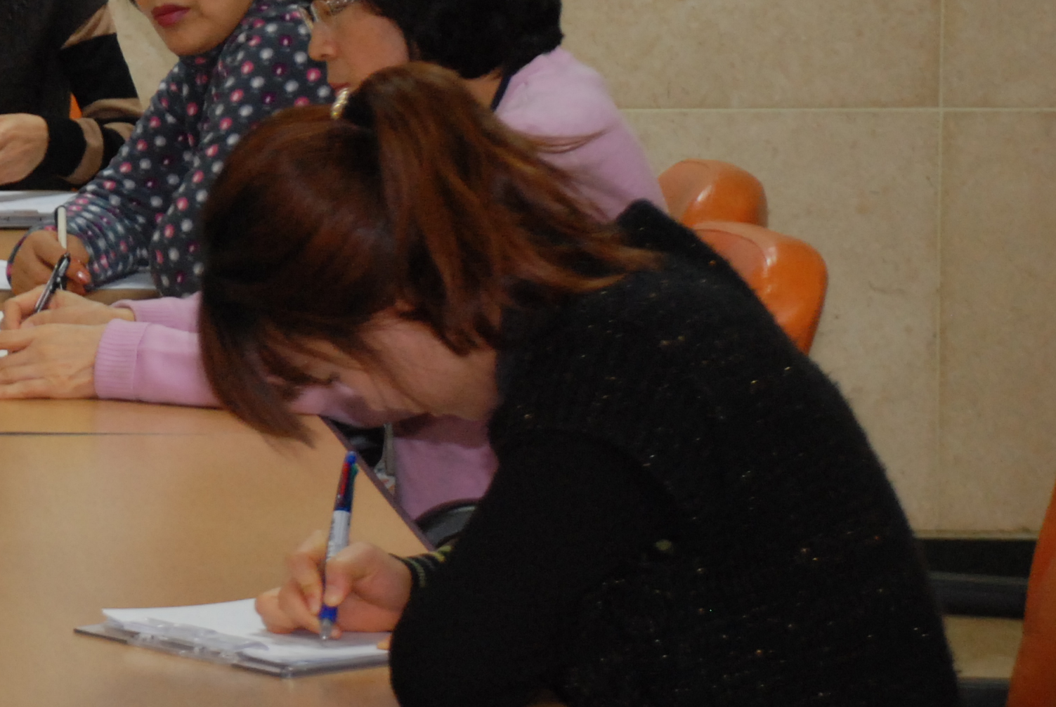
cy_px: -1
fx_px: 5903
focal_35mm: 201
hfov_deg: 10.0
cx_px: -283
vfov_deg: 6.8
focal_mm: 52
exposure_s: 1/60
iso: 800
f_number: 5
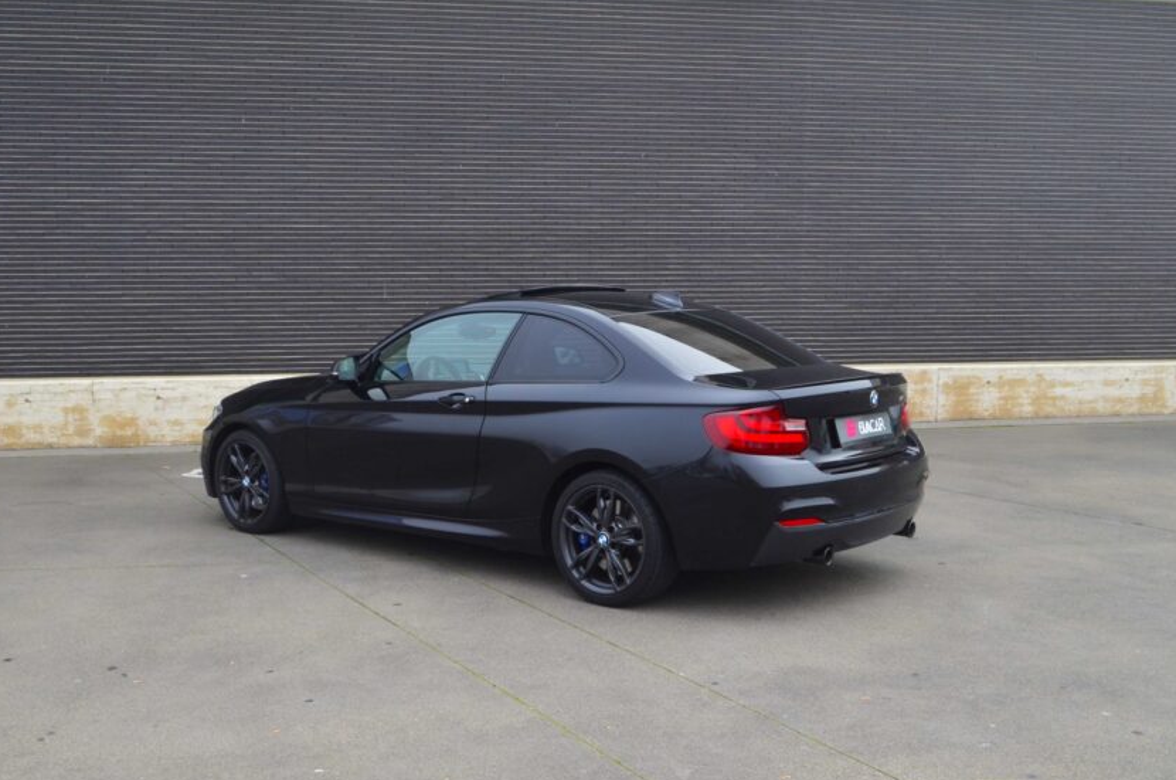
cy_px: 430
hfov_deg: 51.9
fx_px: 1206
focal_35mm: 37
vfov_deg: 35.8
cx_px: 553
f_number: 10
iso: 280
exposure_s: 1/60
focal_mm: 20
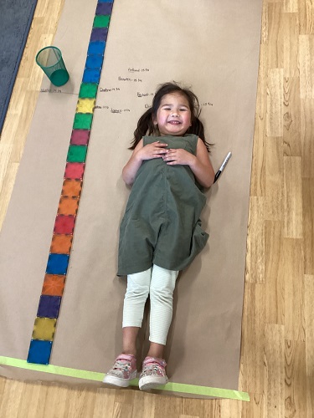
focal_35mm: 31
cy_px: 209
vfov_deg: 58.4
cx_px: 157
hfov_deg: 45.4
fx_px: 375
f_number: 2.4
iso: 200
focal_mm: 3.3
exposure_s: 1/60
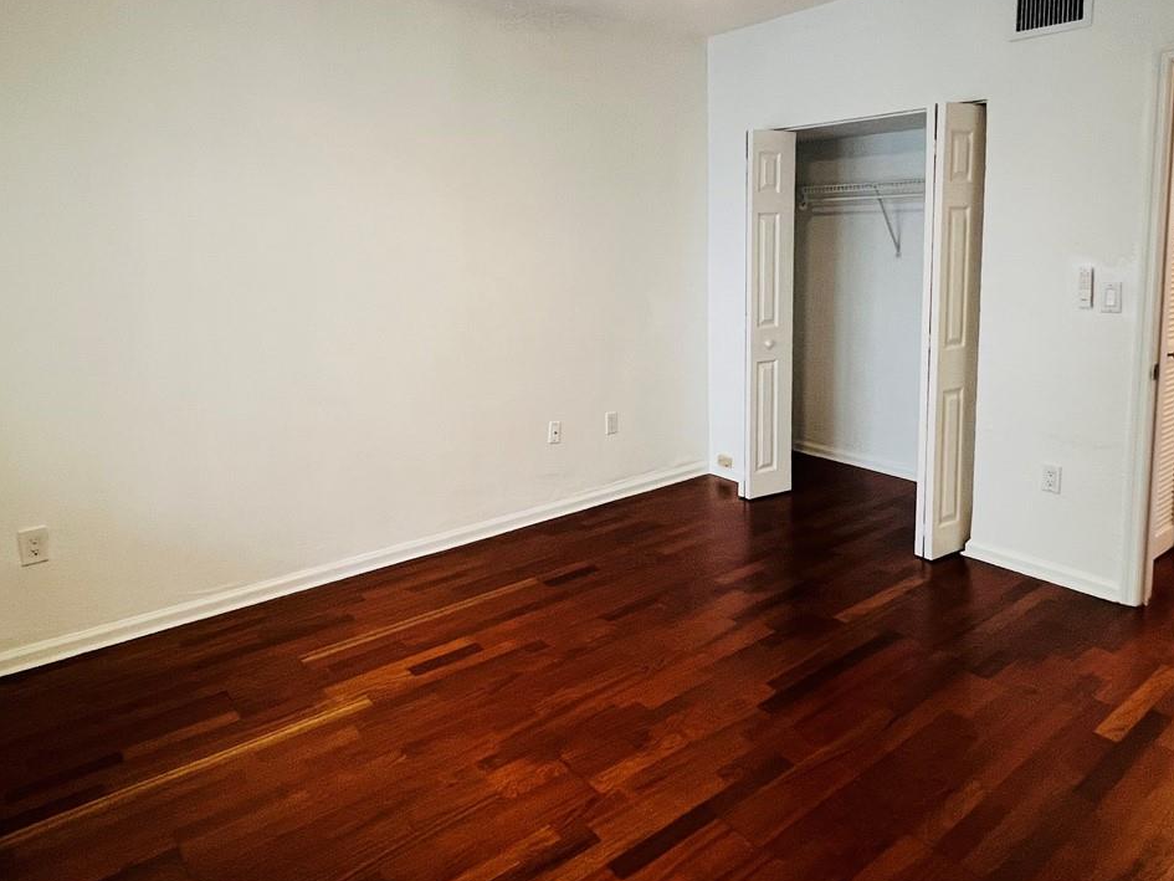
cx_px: 575
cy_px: 312
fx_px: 746
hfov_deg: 76.4
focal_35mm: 22
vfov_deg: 60.0
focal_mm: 1.57
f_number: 1.8
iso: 250
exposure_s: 1/60
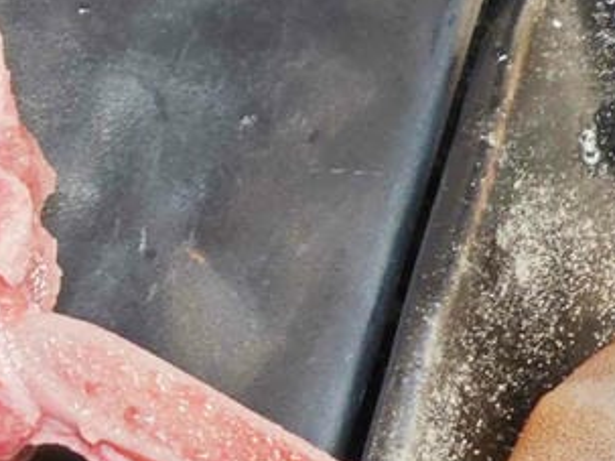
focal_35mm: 91
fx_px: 1616
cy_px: -12
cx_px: -445
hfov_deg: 17.9
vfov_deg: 15.9
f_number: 1.8
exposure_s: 1/40
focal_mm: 2.03
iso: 64
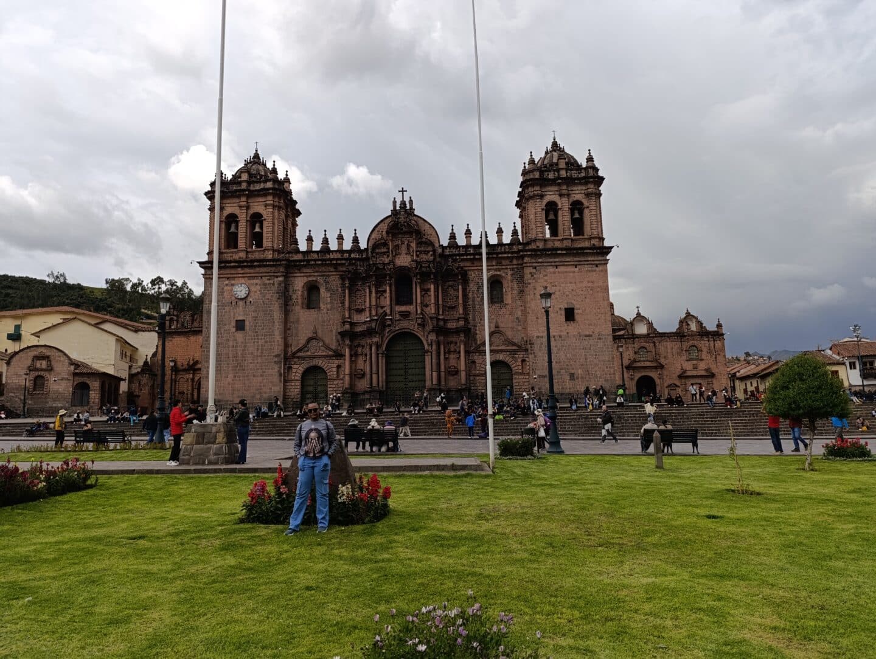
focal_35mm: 23
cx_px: 438
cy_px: 330
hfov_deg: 73.9
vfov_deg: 59.0
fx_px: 583
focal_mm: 6.14
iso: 50
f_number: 1.6
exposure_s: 1/461
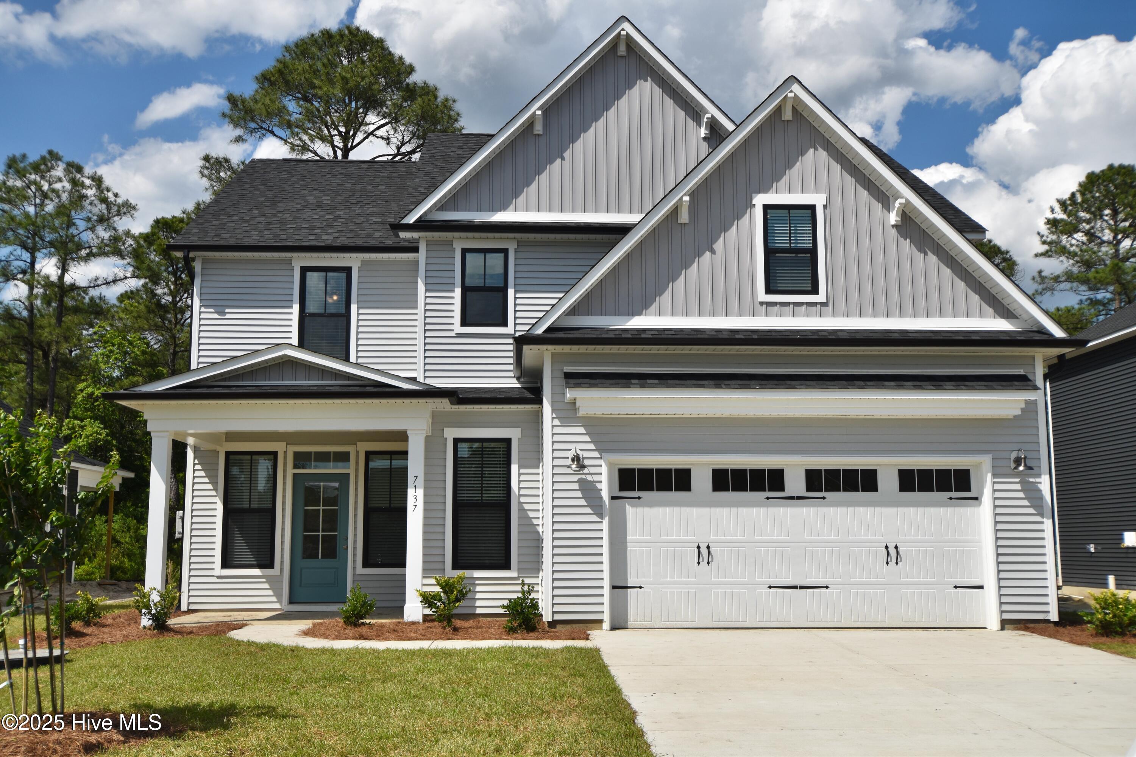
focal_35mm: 36
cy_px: 378
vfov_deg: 36.9
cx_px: 568
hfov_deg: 53.1
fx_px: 1136
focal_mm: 24
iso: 200
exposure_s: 1/800
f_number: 9
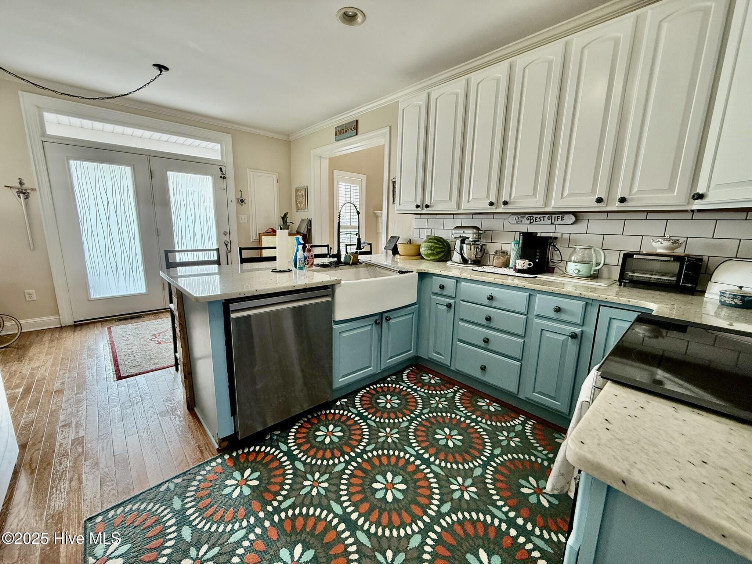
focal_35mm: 14
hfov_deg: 102.1
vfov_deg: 85.7
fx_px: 304
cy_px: 282
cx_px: 376
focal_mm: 2.22
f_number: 2.2
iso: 250
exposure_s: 1/120
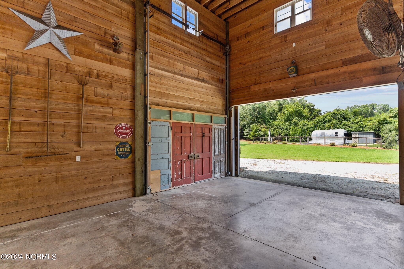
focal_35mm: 17
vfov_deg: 70.4
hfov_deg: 93.3
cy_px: 134
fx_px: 191
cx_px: 202
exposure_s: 1/800
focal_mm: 17
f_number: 2.8
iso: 400
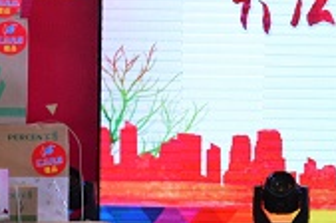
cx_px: 495
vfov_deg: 5.1
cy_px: 178
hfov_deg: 7.6
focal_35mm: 266
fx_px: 2478
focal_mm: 50
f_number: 4
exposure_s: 1/400
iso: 800
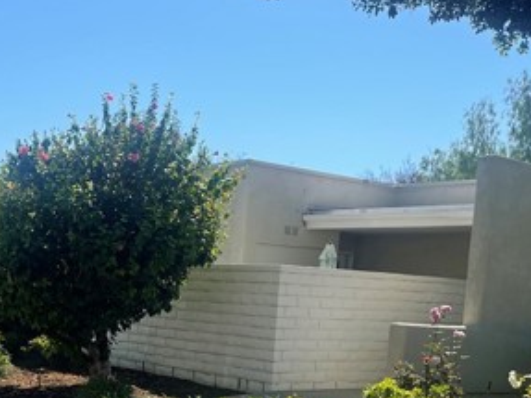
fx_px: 889
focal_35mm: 58
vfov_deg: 24.4
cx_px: 78
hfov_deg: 32.0
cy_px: 367
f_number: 1.6
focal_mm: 4.2
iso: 32
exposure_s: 1/3731
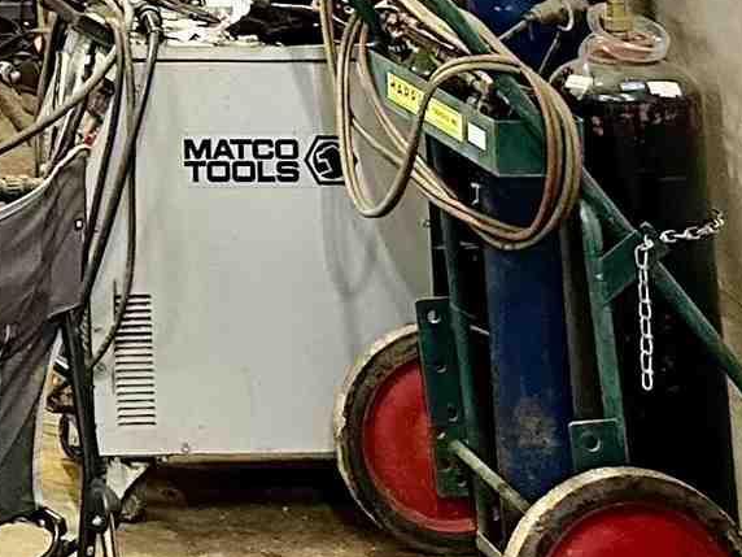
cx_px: -538
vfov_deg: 10.0
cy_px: -819
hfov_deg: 13.8
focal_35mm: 129
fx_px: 2765
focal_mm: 6.86
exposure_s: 1/60
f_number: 1.78
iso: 400
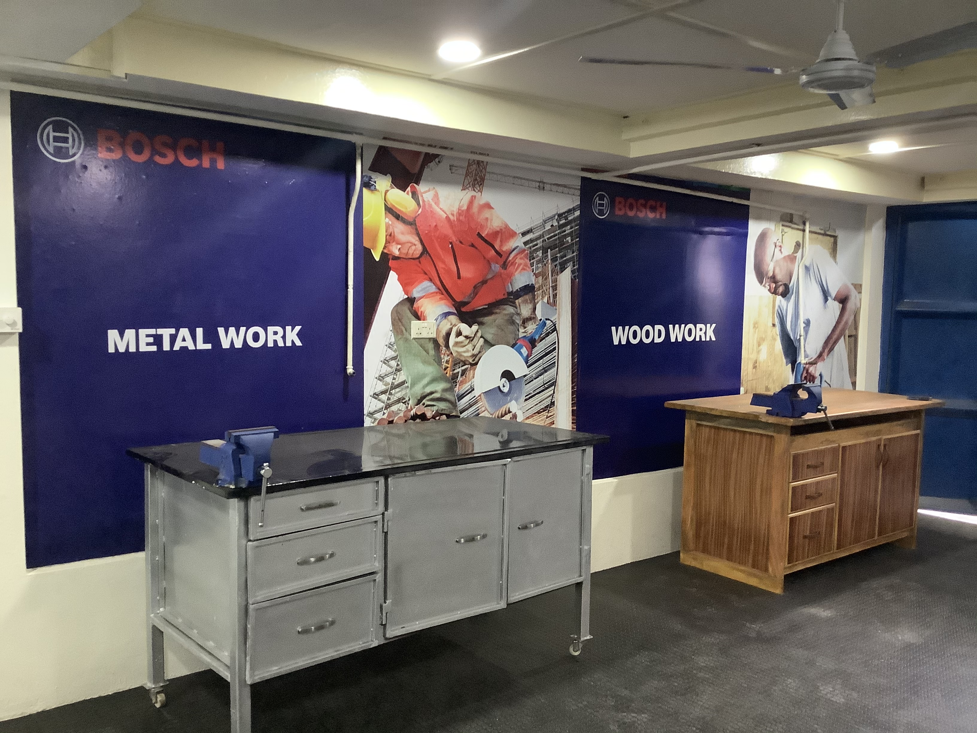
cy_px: 366
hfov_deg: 58.4
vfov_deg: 45.4
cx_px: 488
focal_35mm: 31
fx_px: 875
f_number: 2.4
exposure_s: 1/30
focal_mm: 3.3
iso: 640
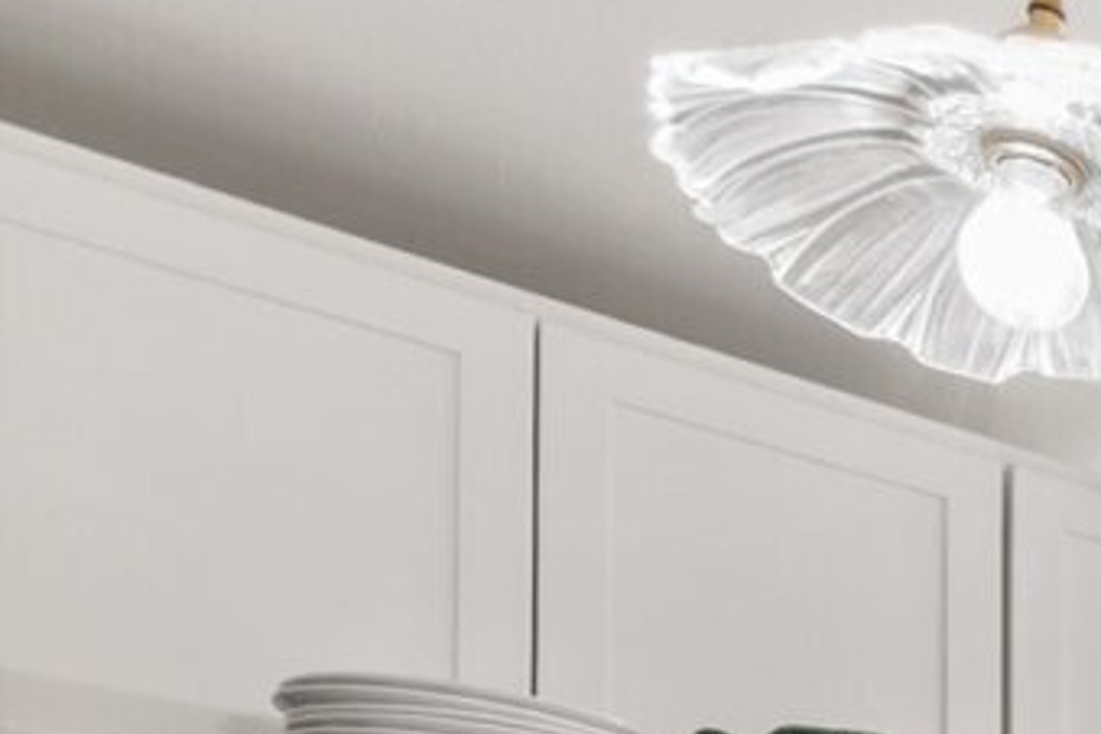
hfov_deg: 19.2
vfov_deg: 16.9
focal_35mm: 66
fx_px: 2018
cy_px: 1336
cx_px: 2163
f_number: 8
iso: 100
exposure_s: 1
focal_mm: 11
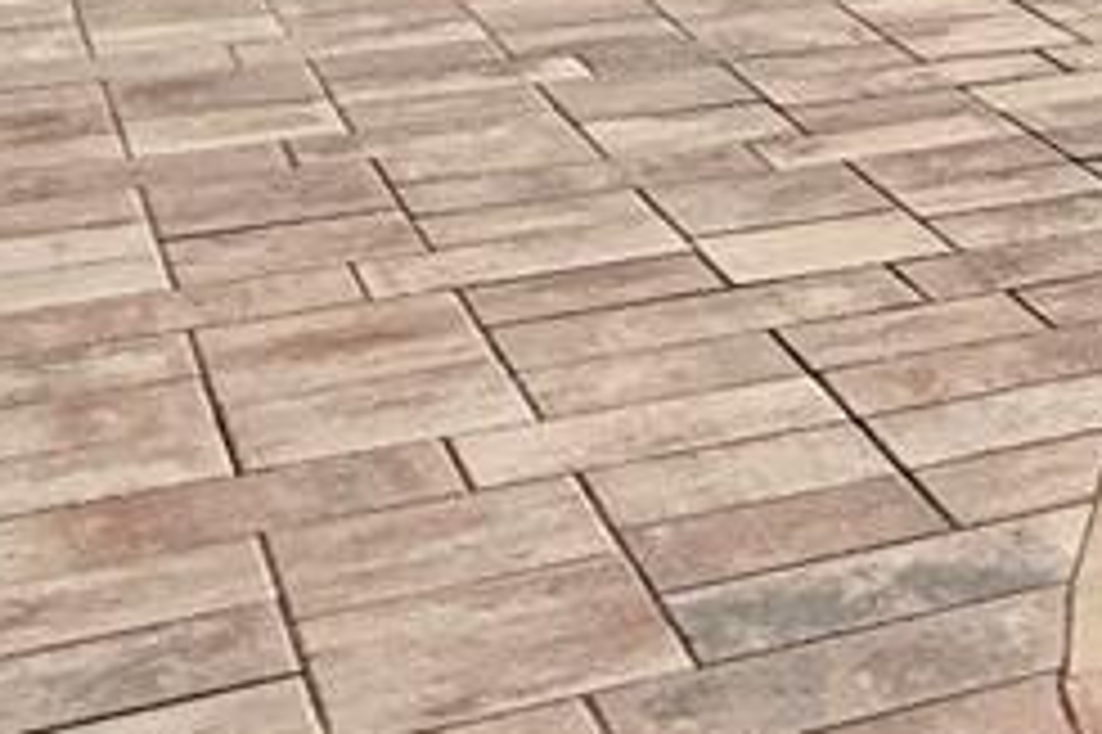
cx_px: 3216
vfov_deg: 13.3
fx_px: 2906
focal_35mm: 95
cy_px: -459
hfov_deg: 11.9
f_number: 2.2
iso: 50
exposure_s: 1/5155
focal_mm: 2.22
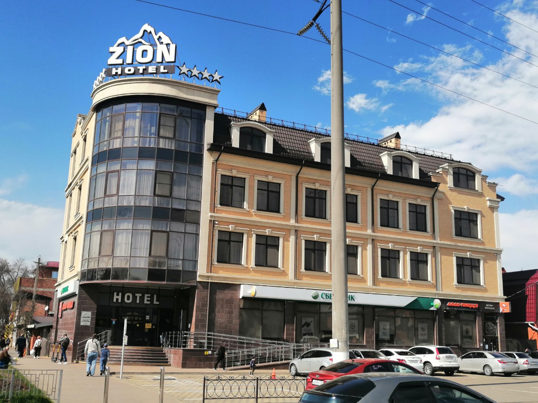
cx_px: 269
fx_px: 560
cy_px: 202
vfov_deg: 39.7
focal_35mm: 36
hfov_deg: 51.4
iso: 50
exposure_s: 1/1429
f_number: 1.8
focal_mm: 3.62
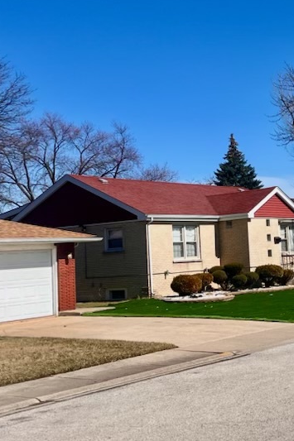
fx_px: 797
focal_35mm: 65
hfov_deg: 20.5
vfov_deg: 30.9
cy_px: 180
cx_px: 259
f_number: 1.5
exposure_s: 1/5882
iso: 50
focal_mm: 5.7
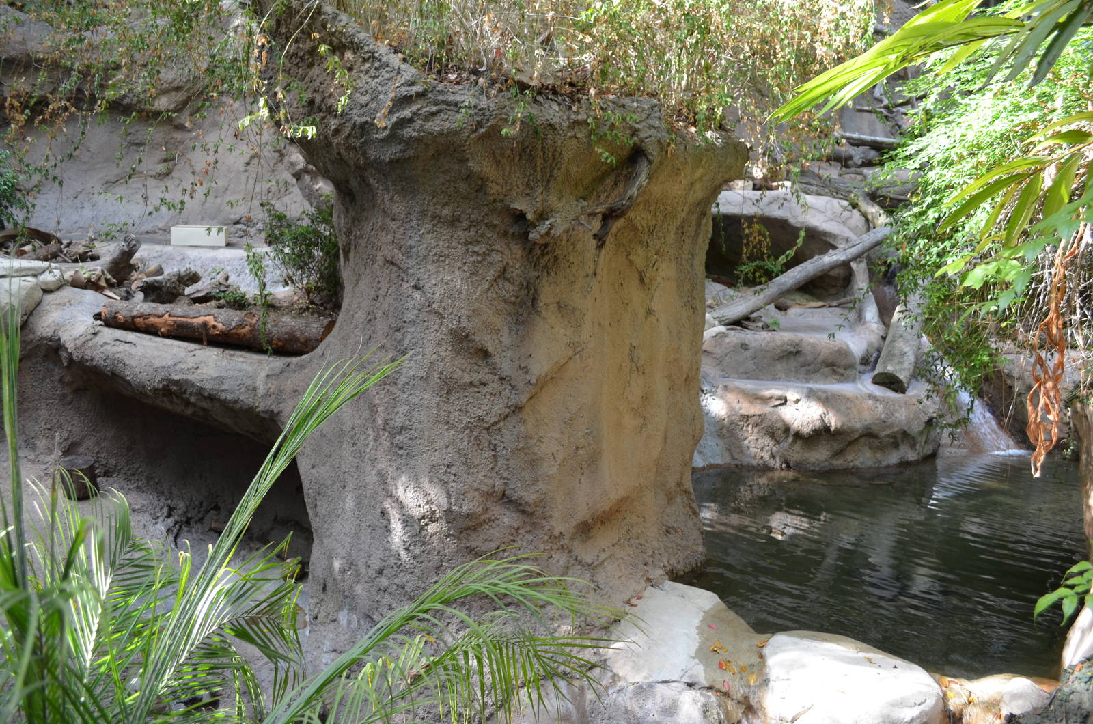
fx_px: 818
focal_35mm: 27
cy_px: 362
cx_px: 546
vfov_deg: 47.7
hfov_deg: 67.5
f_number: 5
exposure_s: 1/100
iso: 400
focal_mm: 18
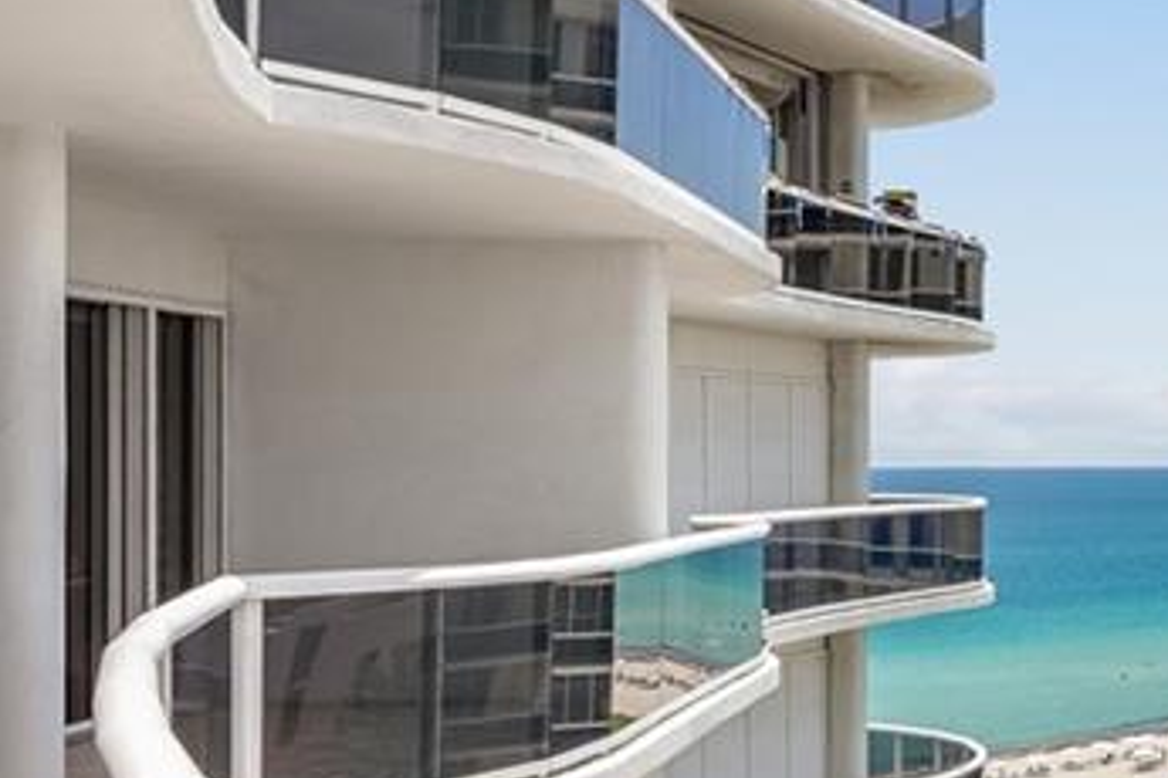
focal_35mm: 65
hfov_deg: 26.6
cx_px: 1486
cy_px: 463
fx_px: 2109
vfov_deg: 20.9
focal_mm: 14
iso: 100
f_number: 11
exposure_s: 1/100
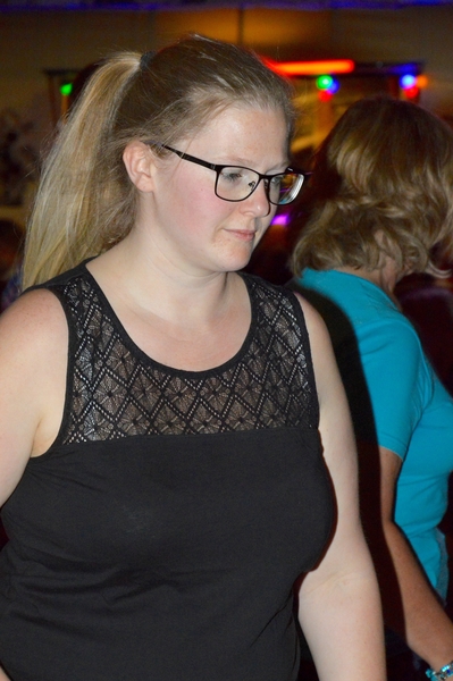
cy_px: 340
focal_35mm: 147
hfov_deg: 9.3
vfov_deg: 14.0
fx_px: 2779
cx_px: 226
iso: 3200
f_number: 10
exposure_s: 1/60
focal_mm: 98
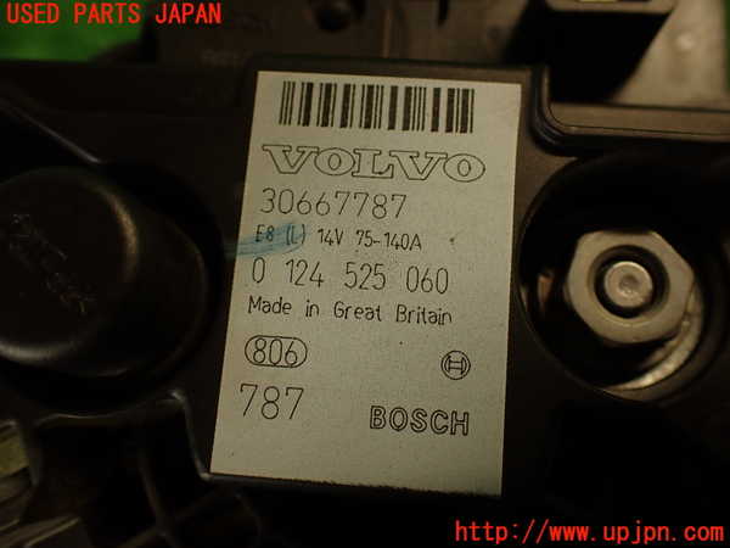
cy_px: 274
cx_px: 365
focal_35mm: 32
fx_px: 675
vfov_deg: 44.2
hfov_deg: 56.8
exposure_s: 1/40
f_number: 2.4
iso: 200
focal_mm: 5.79
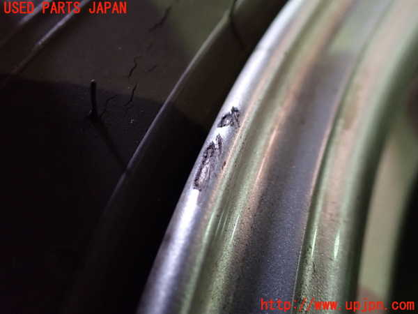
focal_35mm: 30
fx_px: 362
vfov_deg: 46.8
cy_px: 157
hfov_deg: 60.0
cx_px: 209
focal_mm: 5.4
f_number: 2.3
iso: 1250
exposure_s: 1/30
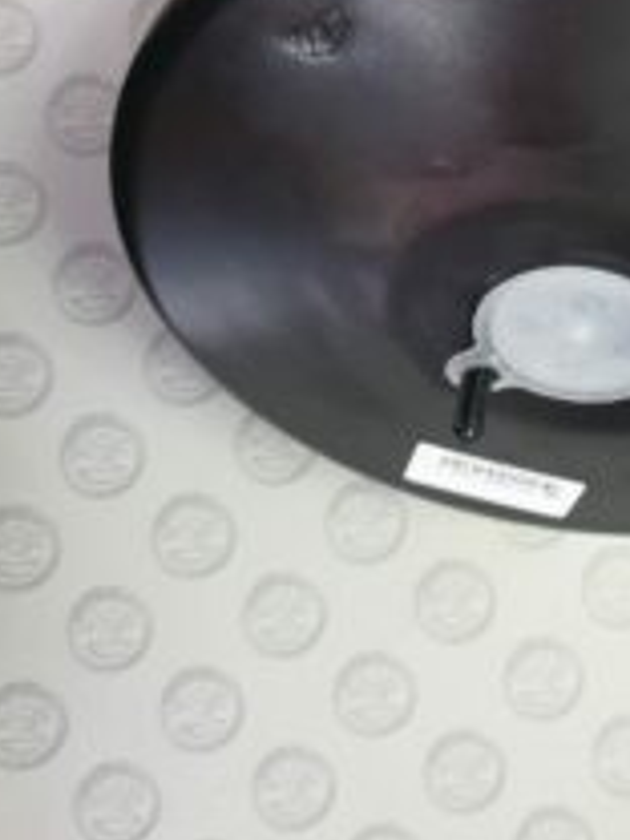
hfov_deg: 28.2
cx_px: 541
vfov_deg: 37.4
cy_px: 230
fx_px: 1213
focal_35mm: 50
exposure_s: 1/33
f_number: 1.5
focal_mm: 4.3
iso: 250
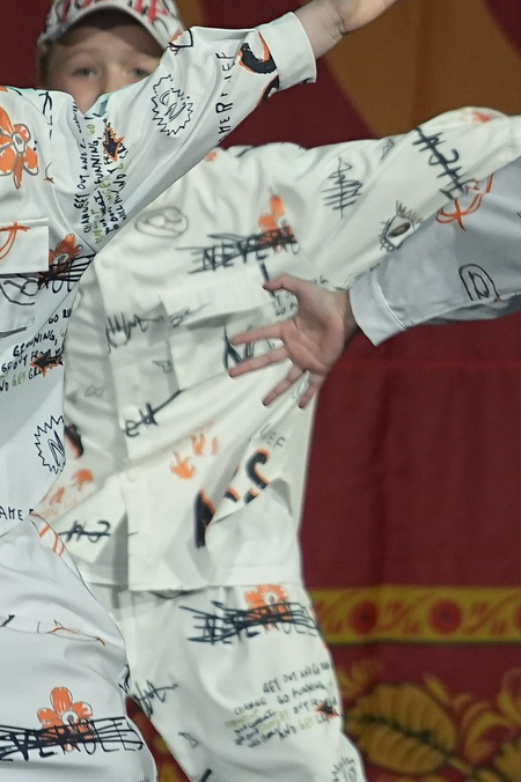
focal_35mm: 758
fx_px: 16471
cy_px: 323
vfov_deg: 2.7
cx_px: 700
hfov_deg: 1.8
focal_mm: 200
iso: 2000
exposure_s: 1/400
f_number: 4
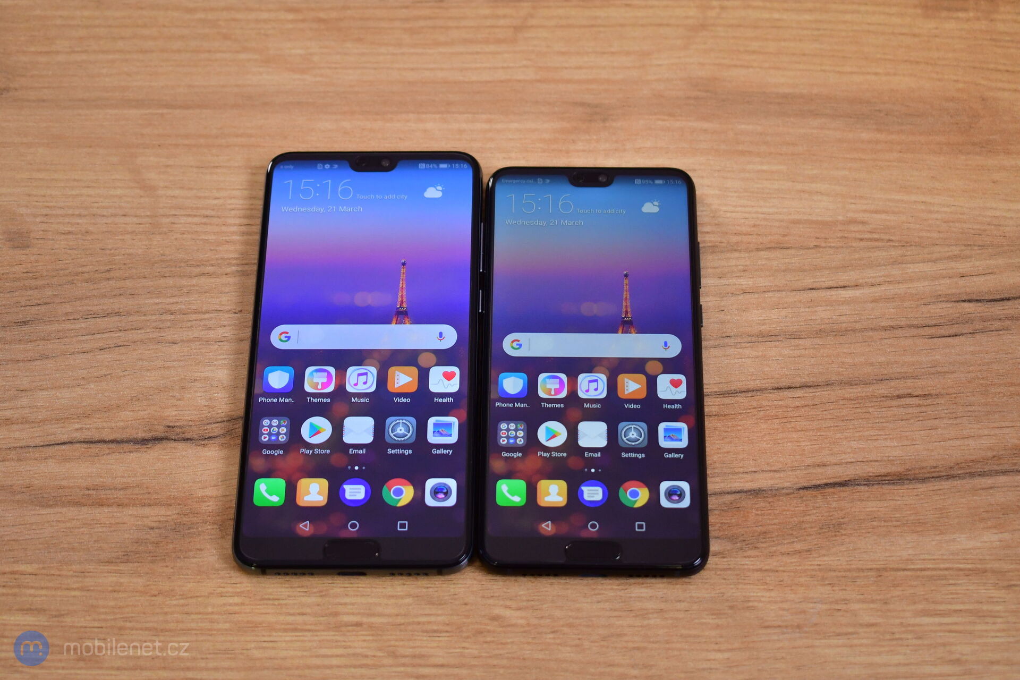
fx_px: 1955
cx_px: 510
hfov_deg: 29.2
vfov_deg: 19.7
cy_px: 340
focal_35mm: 69
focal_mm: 46
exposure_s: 1/80
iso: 1400
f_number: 5.3
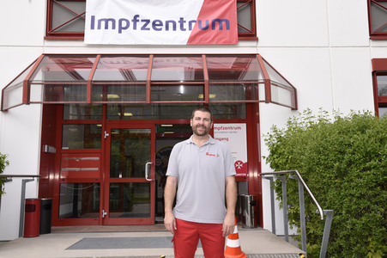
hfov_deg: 58.8
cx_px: 194
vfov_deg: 41.1
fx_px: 344
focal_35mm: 32
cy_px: 129
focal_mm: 32
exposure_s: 1/160
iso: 320
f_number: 10
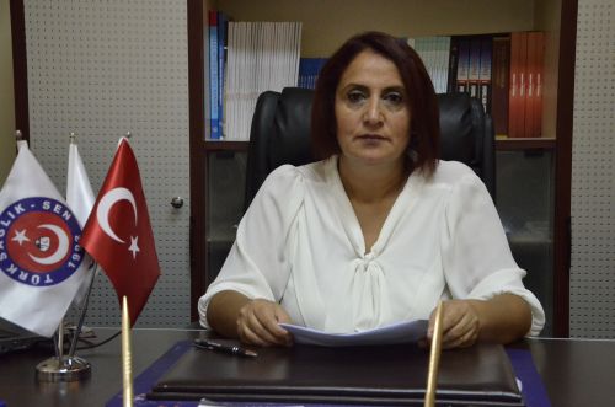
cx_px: 308
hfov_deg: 28.1
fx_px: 1227
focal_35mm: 72
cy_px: 204
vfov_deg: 18.8
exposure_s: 1/125
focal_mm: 48
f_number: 5.6
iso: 5000
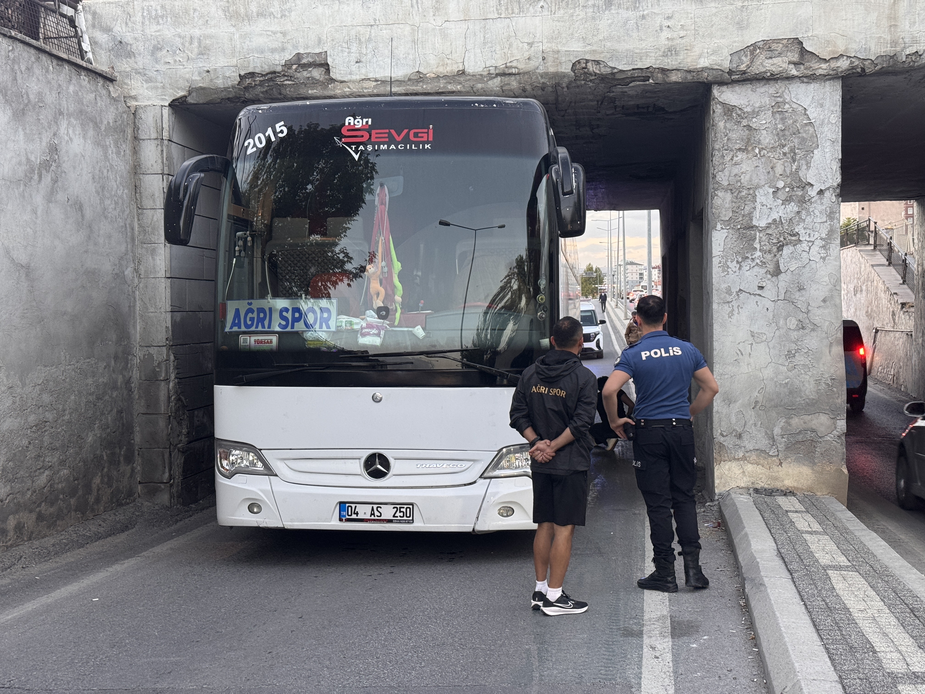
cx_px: 462
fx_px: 1283
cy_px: 347
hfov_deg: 39.7
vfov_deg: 30.3
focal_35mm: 48
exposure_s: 1/60
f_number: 1.78
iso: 160
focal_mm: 6.76
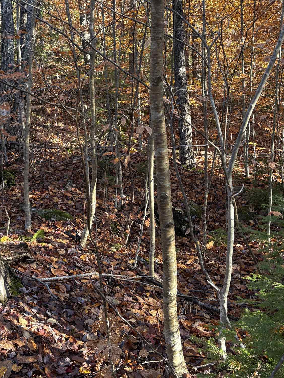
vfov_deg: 45.8
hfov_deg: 35.1
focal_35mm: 40
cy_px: 115
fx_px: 438
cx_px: 68
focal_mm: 5.96
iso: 64
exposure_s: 1/172
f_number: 1.6
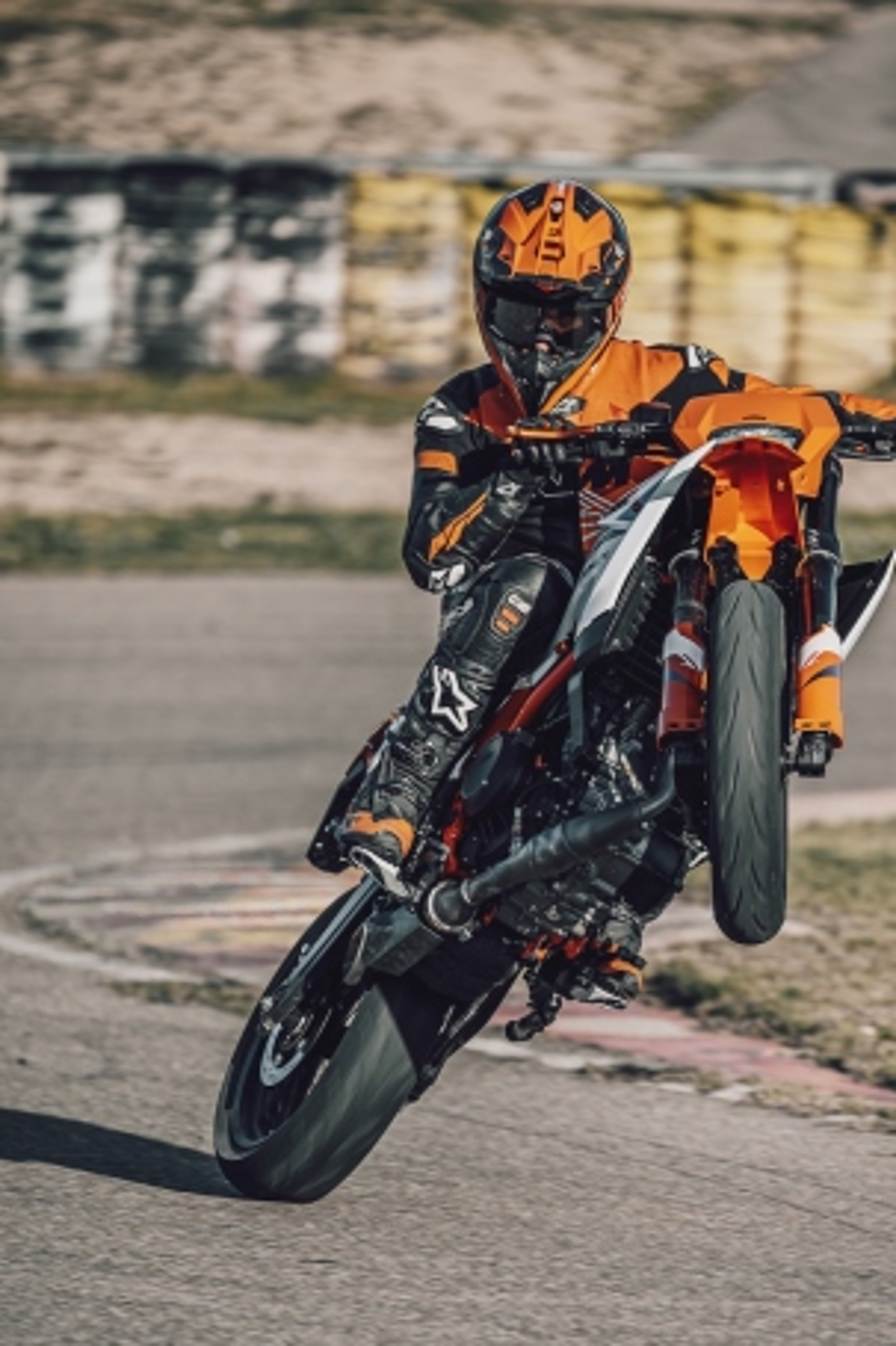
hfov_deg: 3.3
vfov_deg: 4.9
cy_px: 837
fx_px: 15765
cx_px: 526
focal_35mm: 422
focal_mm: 320
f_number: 5.3
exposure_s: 1/400
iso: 64
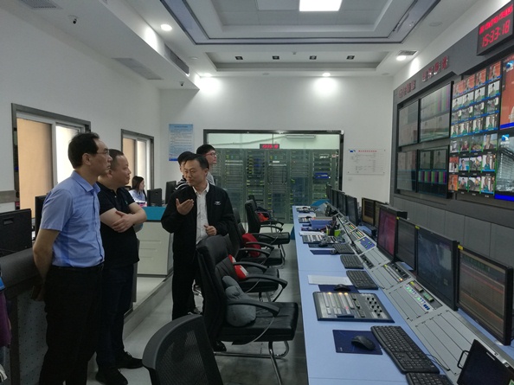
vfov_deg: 51.3
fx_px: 401
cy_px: 192
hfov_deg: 65.3
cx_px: 257
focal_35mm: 27
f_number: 2
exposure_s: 1/33.3
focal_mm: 4.04
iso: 160
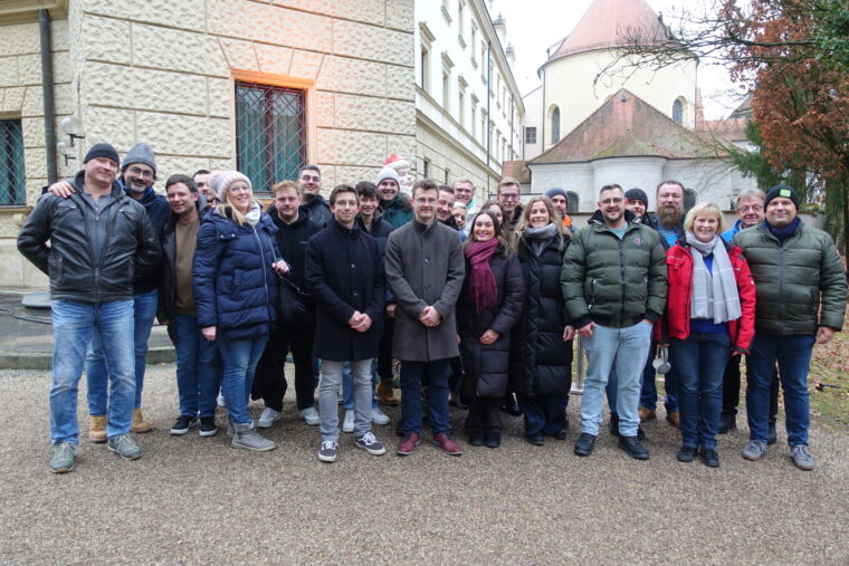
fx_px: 566
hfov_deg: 73.7
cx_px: 424
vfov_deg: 53.2
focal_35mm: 24
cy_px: 283
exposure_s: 1/30
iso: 125
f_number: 2.2
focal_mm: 8.8
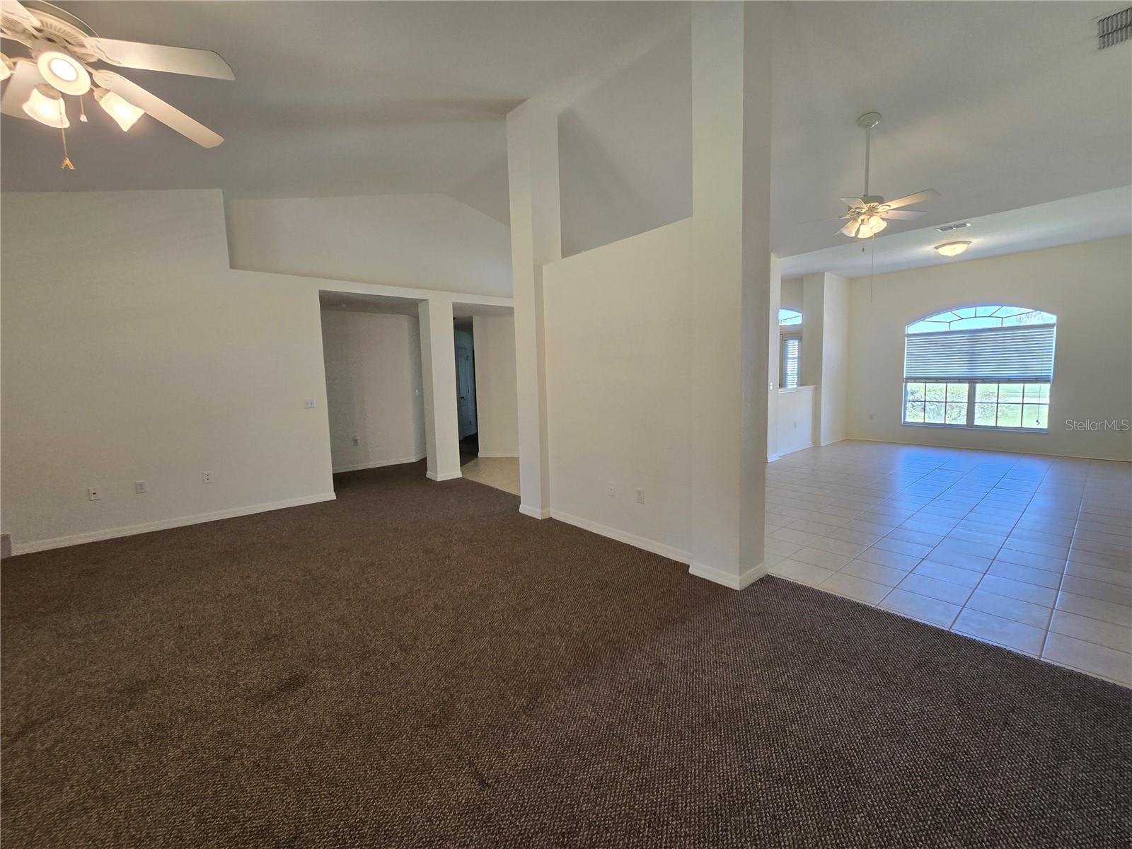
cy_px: 424
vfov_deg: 89.9
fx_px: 425
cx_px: 566
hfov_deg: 106.2
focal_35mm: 13
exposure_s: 1/60
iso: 100
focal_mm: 2.2
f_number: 2.2
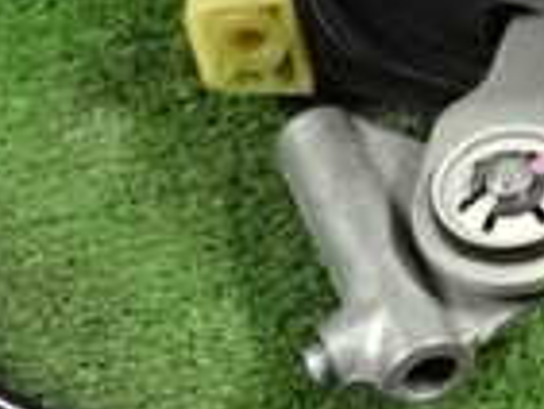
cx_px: 675
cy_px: -100
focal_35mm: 153
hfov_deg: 12.6
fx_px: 2406
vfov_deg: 9.6
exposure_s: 1/125
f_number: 2.5
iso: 5000
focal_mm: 6.37
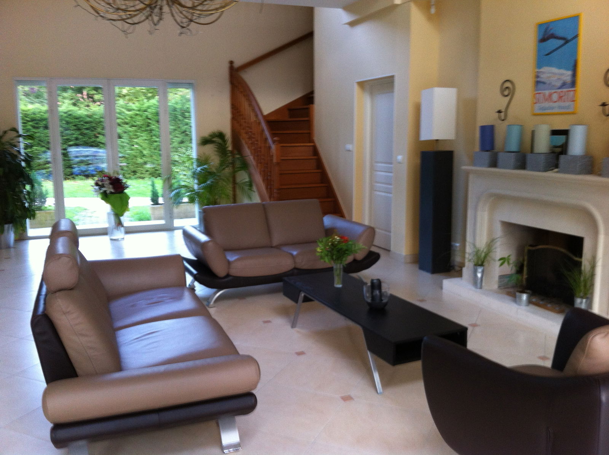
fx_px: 615
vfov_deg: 40.6
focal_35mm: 35
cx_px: 304
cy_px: 228
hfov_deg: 52.7
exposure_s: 1/15
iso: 100
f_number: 2.8
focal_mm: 3.85
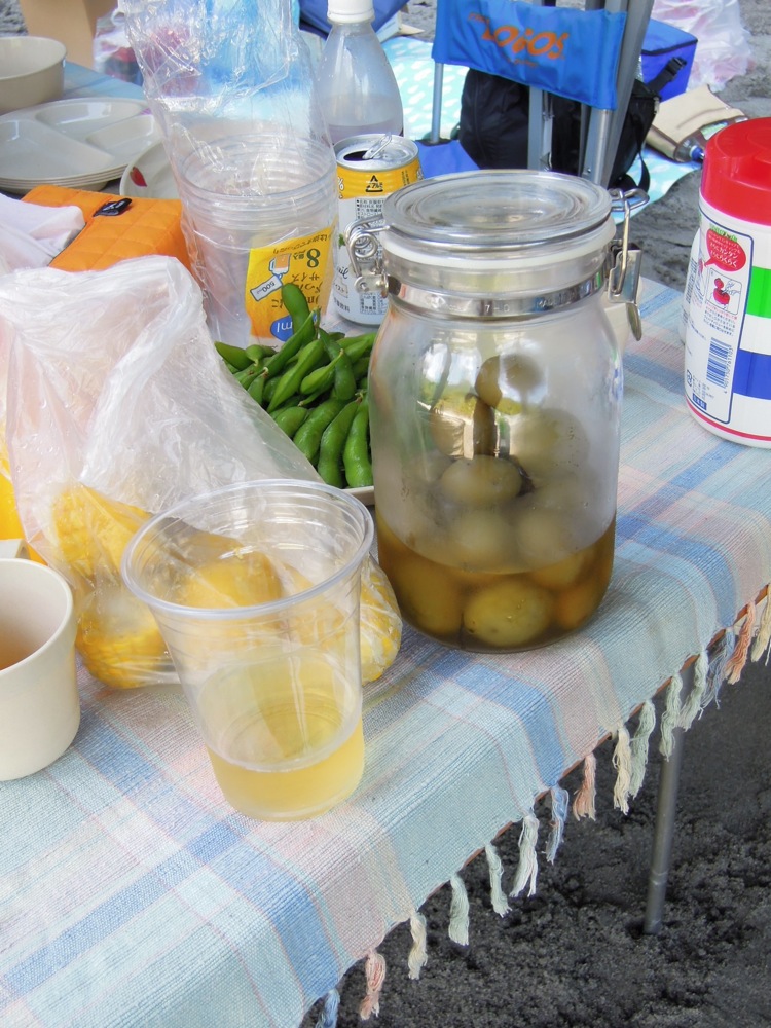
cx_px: 386
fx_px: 1188
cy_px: 514
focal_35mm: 40
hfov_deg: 36.0
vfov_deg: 46.8
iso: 160
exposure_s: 1/50
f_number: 3.3
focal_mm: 7.2
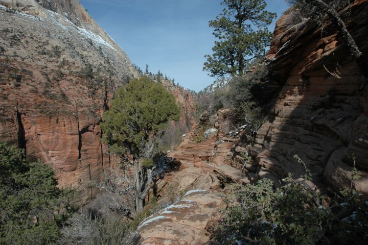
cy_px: 122
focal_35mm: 27
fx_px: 276
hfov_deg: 67.4
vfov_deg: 47.9
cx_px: 184
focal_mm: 18
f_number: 11
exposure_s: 1/400
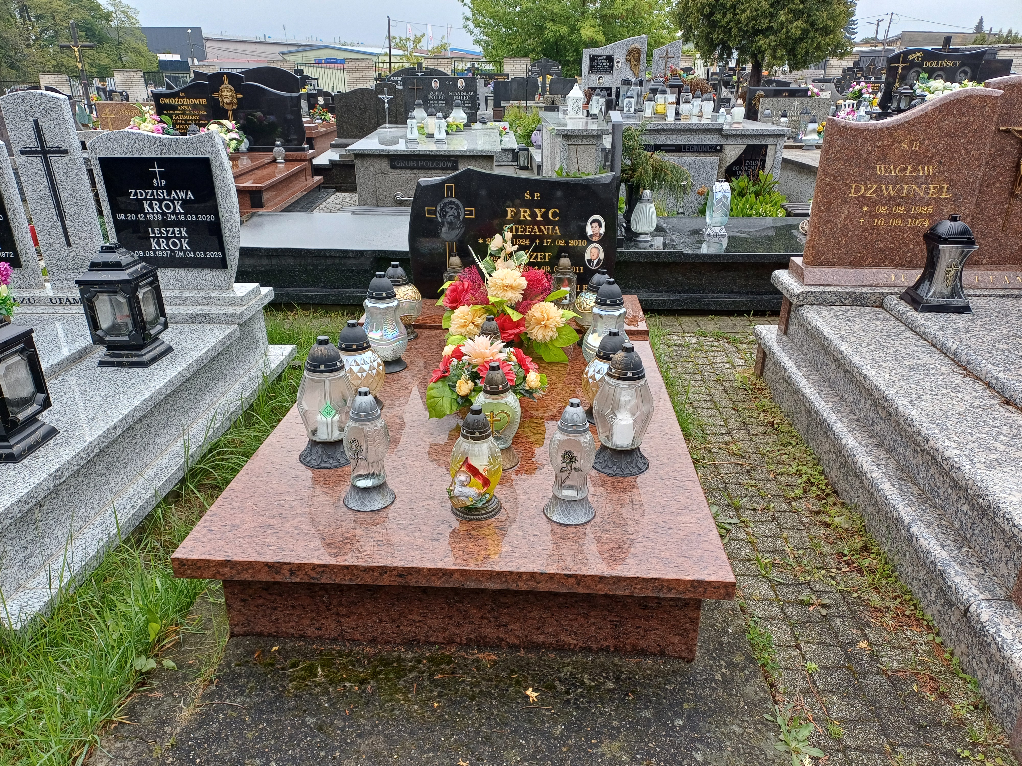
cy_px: 383
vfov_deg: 54.9
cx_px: 511
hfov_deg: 69.4
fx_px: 738
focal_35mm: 25
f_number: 1.8
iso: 50
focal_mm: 4.65
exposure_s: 1/199
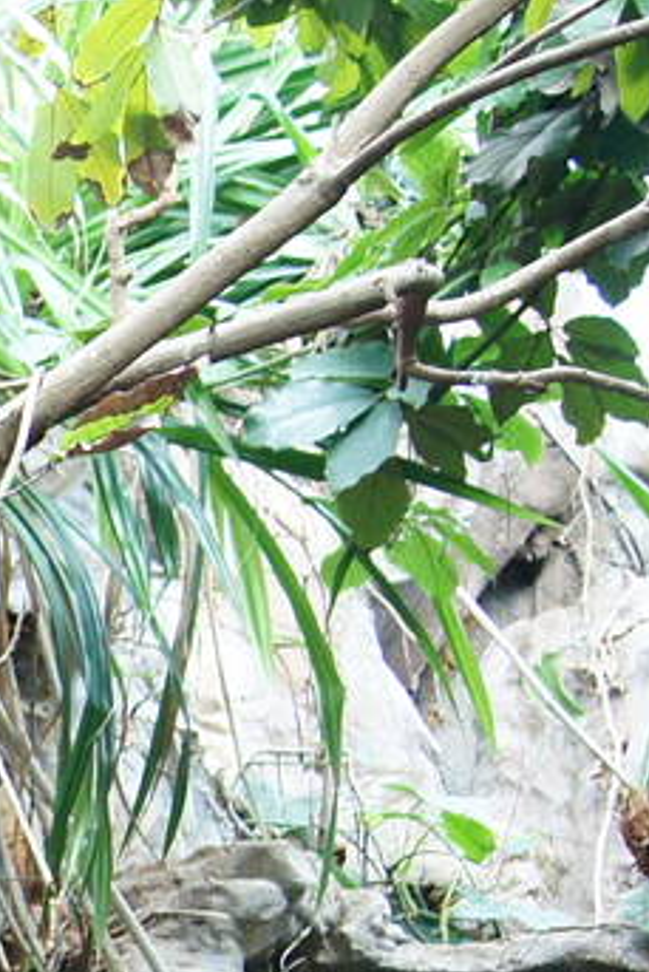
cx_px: -796
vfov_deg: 15.6
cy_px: 1192
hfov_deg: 9.8
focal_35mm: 126
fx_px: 3404
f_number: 3.5
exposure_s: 1/30
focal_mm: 18
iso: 500
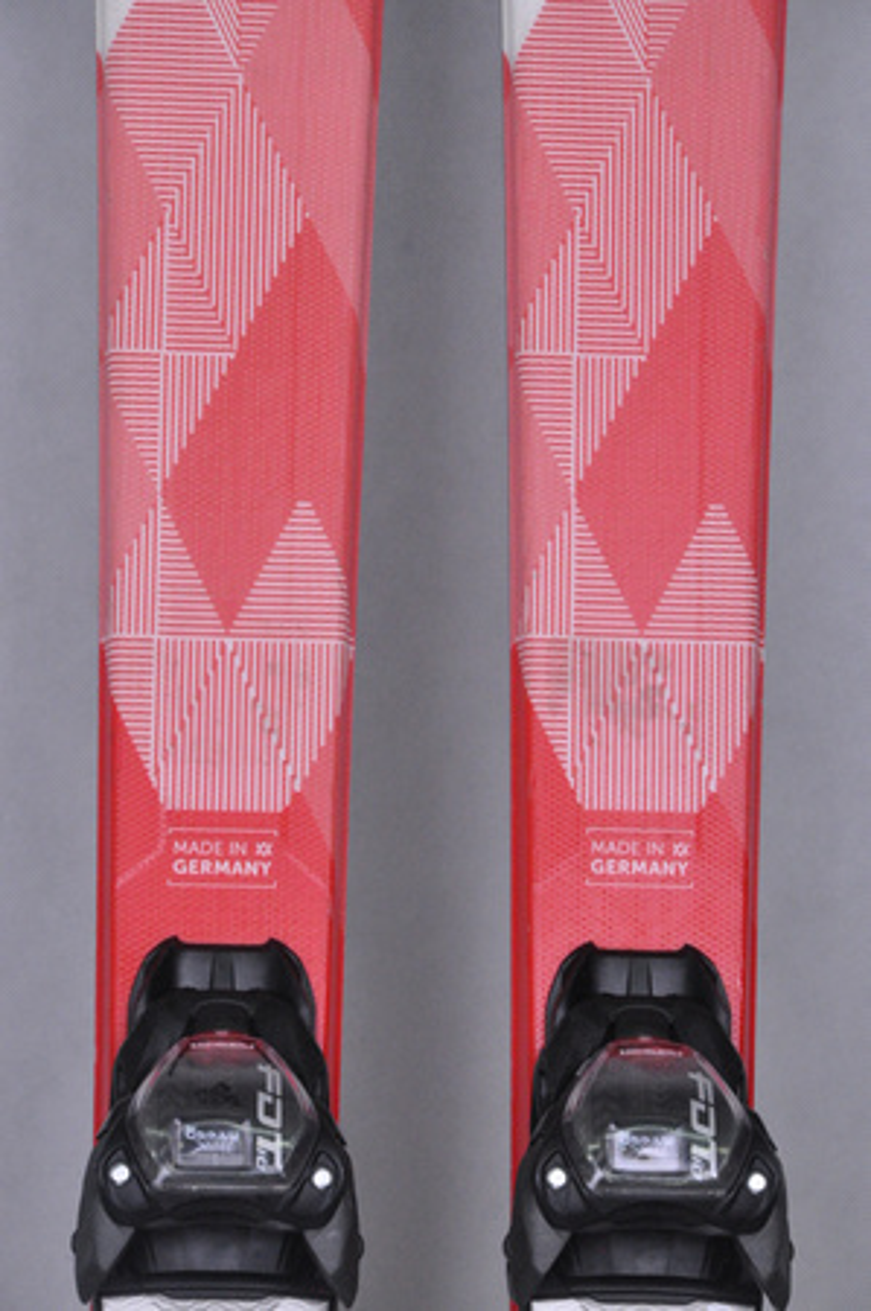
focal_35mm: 158
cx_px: 436
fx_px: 5729
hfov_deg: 8.7
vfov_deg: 13.1
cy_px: 656
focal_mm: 105
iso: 3200
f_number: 9.5
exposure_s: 1/125
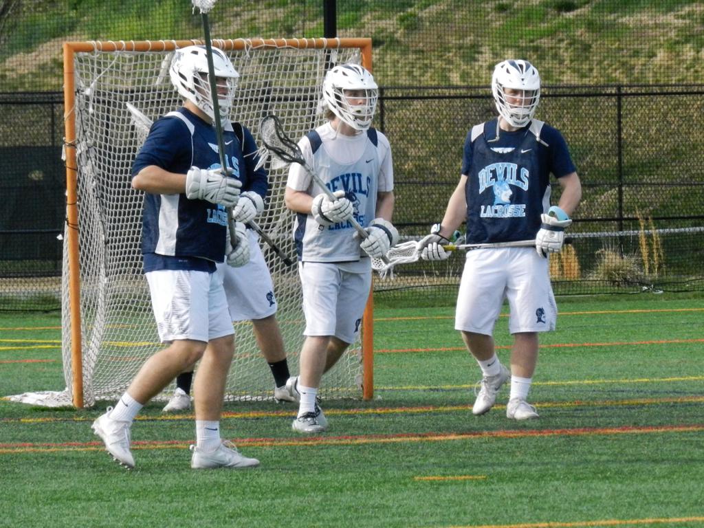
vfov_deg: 3.0
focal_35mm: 499
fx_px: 10148
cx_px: 352
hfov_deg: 4.0
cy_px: 264
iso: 800
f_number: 7.1
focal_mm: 88.7
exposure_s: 1/1000
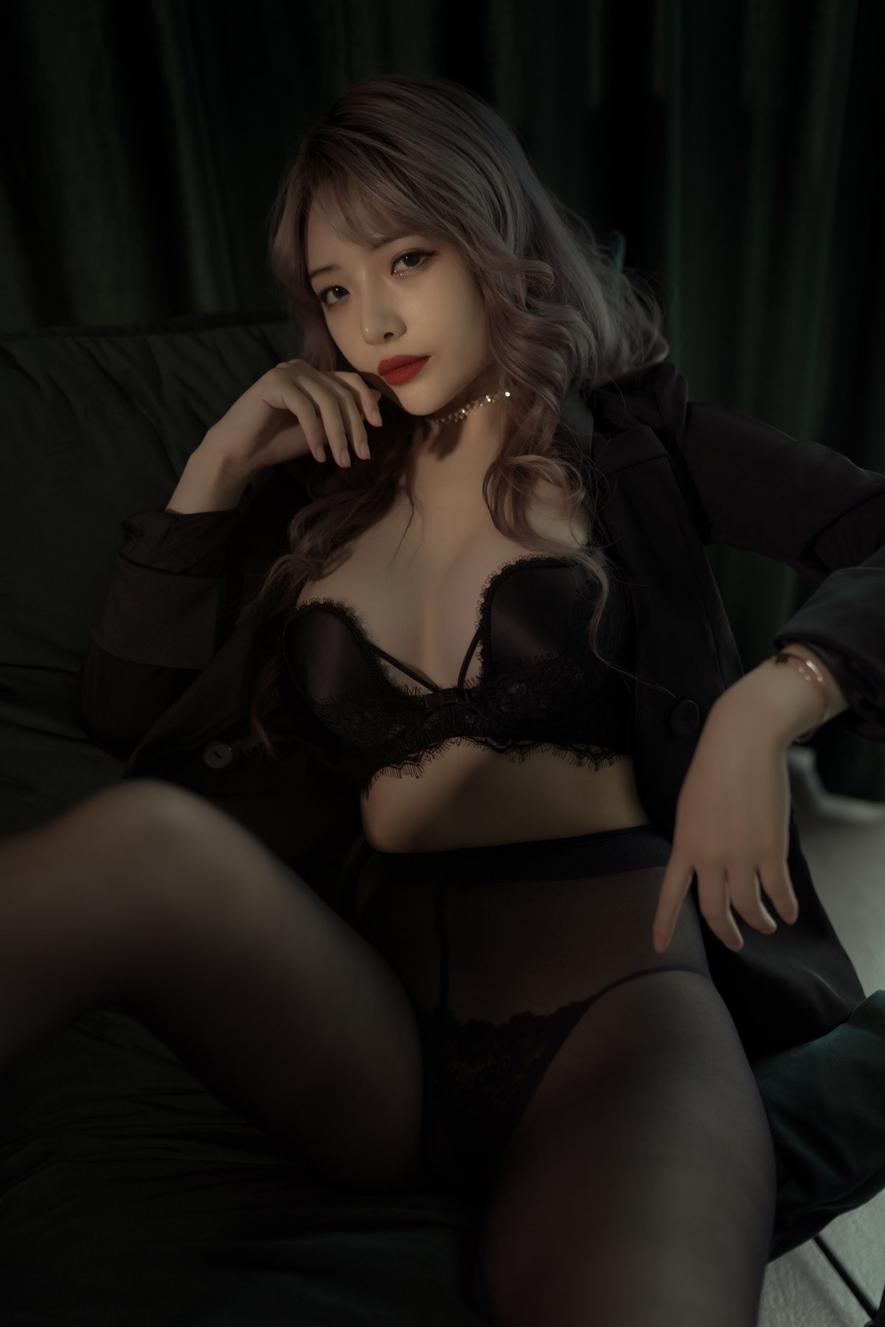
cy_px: 664
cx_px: 442
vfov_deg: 54.4
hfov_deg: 37.9
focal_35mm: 35
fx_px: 1290
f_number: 1.6
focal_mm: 35
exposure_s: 1/200
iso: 160
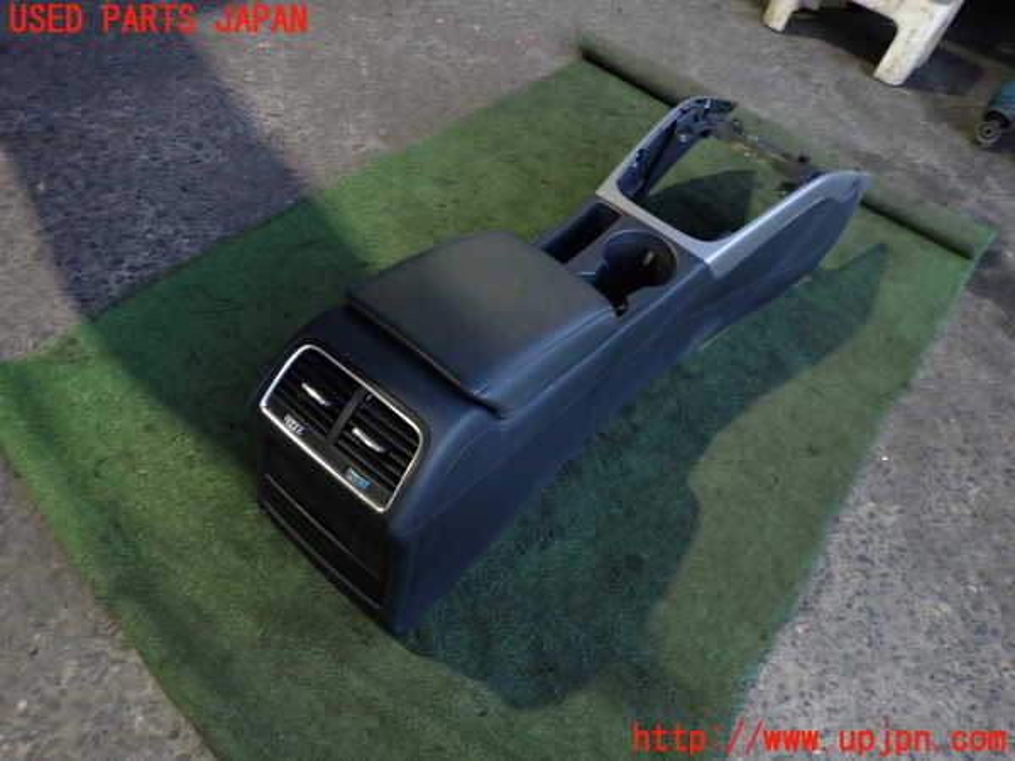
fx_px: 733
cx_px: 508
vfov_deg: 54.9
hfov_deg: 69.4
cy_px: 380
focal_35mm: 25
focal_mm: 4.5
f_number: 2
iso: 400
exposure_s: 1/30
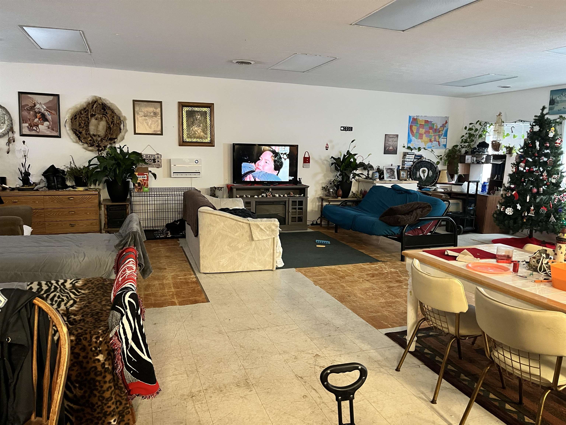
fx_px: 425
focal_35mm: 26
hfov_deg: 67.3
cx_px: 283
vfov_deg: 53.1
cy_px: 212
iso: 500
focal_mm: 5.1
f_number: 1.6
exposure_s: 1/33
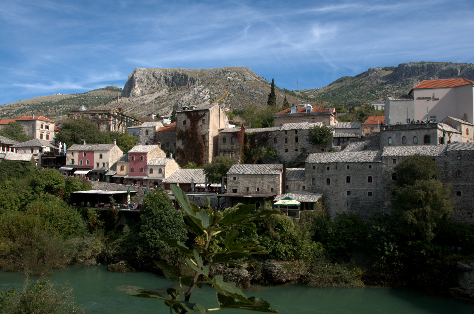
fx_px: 394
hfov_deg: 62.0
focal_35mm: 30
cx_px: 237
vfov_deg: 43.5
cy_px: 157
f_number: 11
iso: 200
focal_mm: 20
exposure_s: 1/125
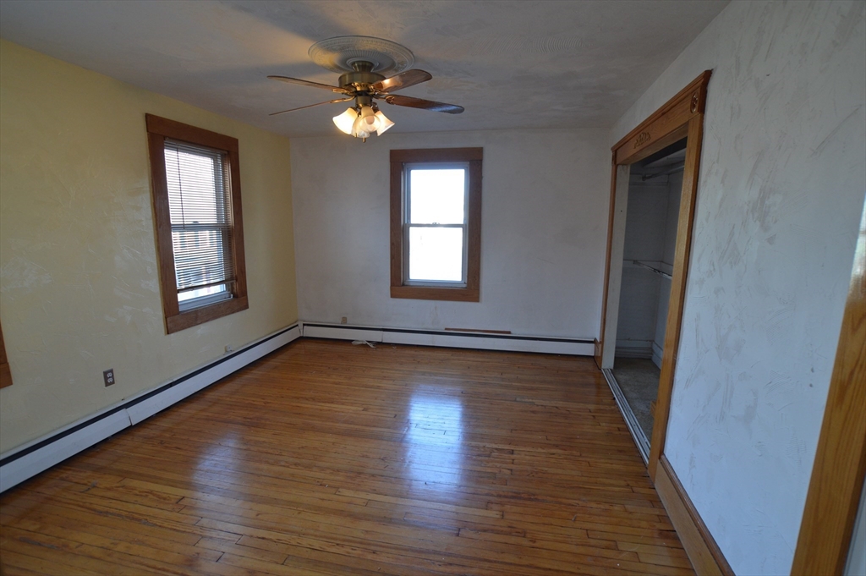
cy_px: 288
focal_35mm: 16
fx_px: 397
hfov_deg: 95.0
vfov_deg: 72.0
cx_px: 433
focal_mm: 11
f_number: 4.5
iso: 400
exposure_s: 1/80
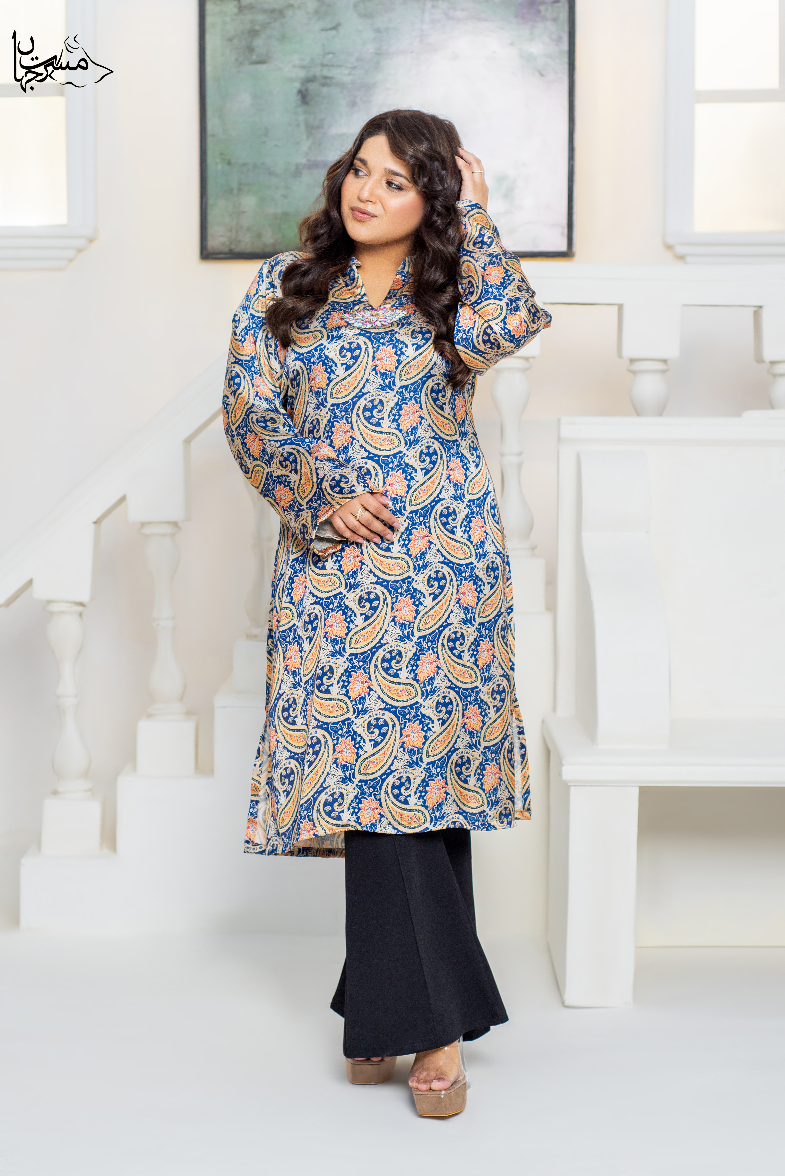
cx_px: 392
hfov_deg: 27.0
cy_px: 588
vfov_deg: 39.6
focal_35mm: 50
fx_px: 1634
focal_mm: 50
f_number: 5
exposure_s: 1/250
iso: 125
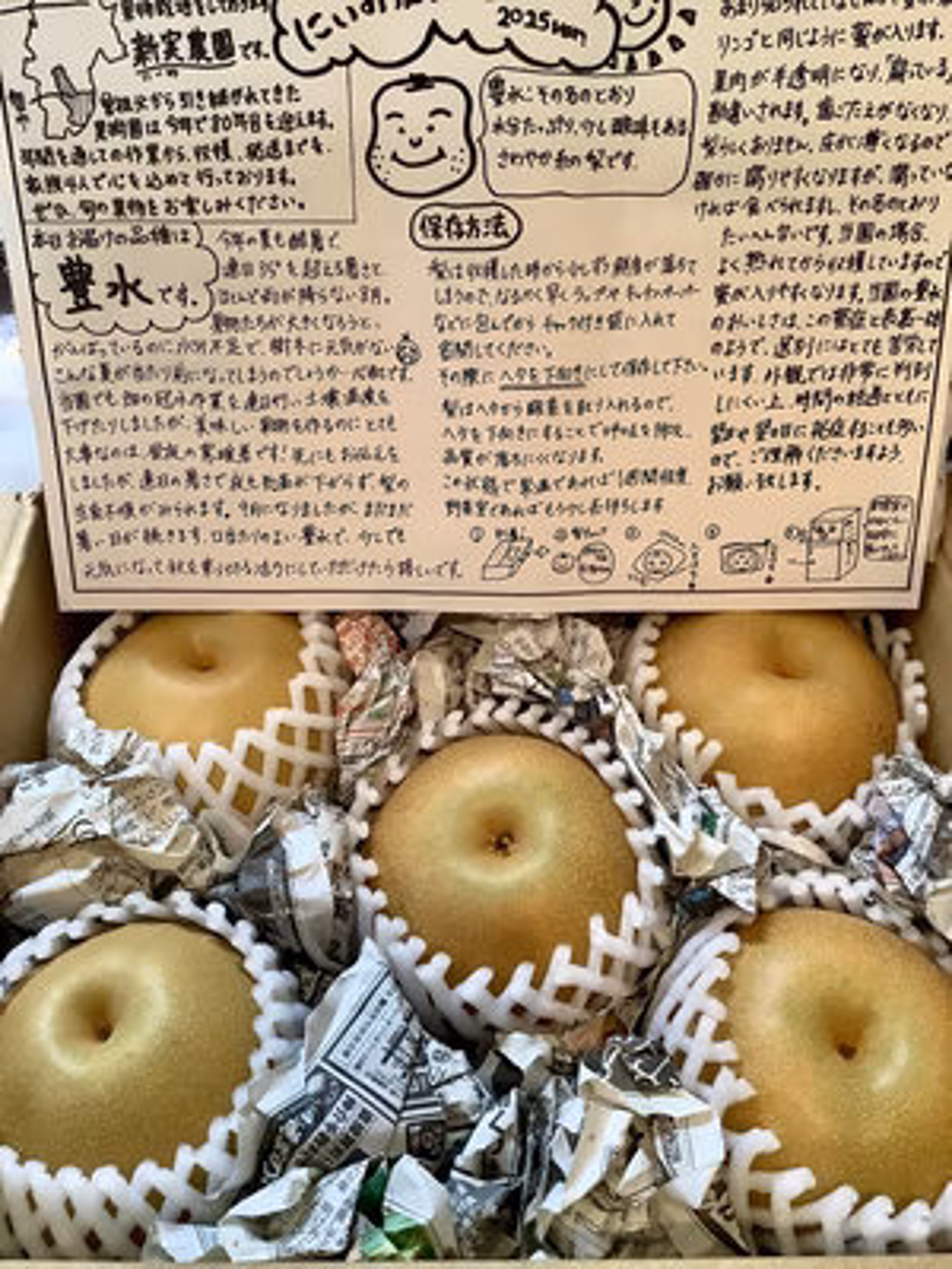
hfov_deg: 45.4
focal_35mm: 31
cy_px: 634
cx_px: 476
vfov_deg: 58.4
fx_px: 1137
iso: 200
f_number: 2.4
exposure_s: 1/60
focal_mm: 3.3
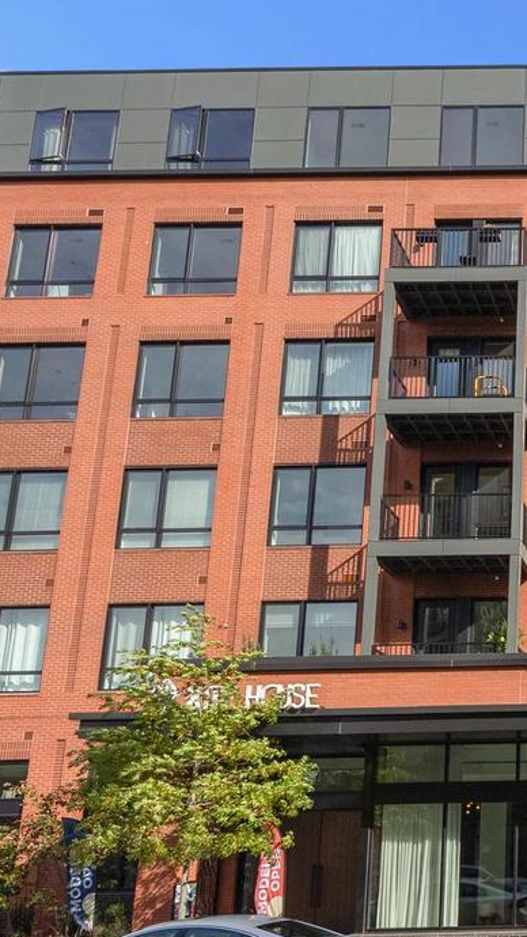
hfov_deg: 27.1
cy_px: 640
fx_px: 870
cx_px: 721
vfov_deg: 55.2
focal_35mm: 35
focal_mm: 16
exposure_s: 1/1250
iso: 800
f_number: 8
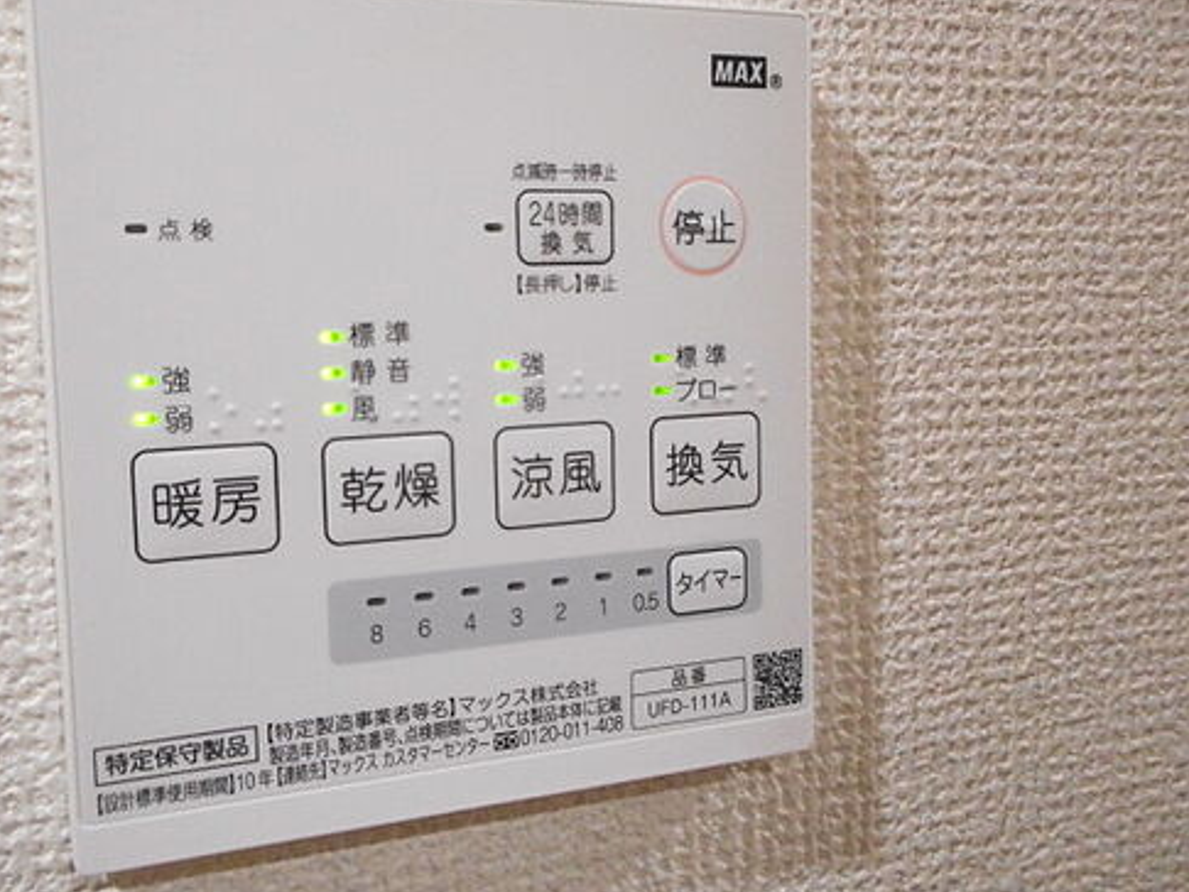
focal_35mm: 33
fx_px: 1134
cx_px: 488
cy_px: 402
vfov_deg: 42.9
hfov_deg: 55.0
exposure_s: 1/40
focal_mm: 4.5
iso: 800
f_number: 3.7
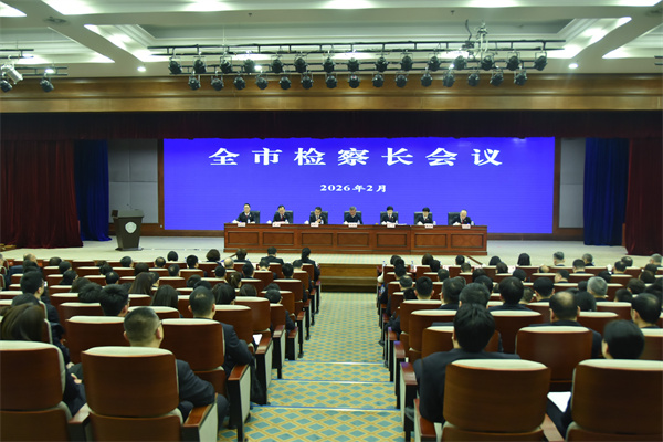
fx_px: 552
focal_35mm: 30
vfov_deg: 43.6
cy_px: 221
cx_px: 332
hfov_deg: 61.9
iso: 800
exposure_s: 1/50
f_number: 3.5
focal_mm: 20
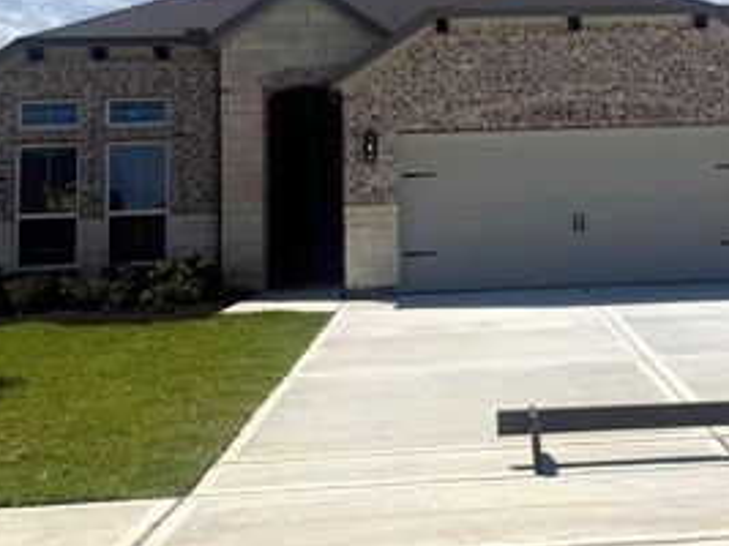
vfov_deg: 31.0
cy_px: 81
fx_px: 947
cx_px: 420
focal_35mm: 45
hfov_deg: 42.0
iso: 80
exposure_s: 1/14286
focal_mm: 6.76
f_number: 1.78
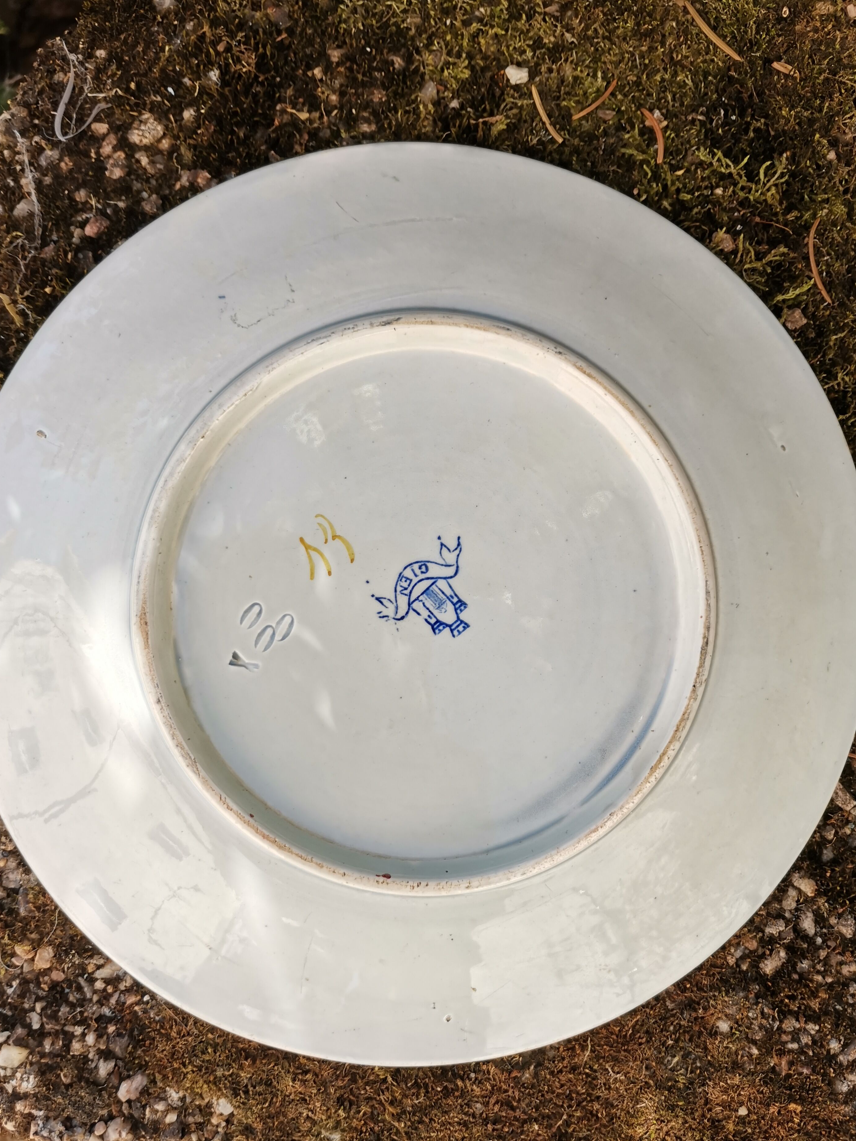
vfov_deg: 63.4
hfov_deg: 49.7
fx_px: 923
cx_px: 408
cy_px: 590
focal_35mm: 28
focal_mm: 4.75
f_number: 1.8
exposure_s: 1/402
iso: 50
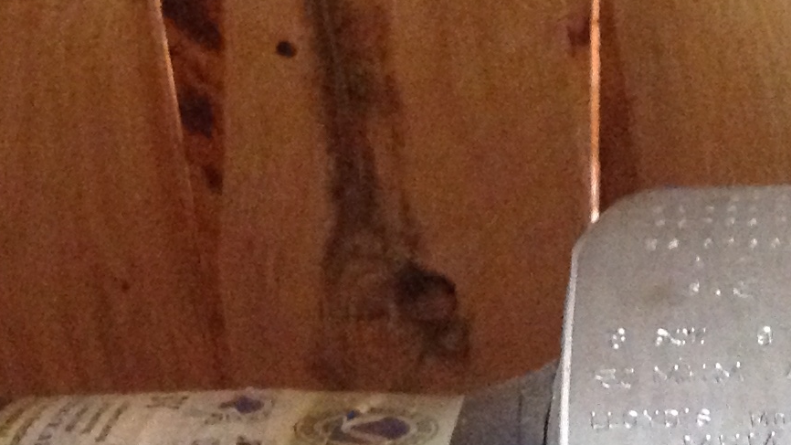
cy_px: 896
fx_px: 2391
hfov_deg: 18.7
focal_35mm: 114
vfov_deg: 9.9
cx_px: 565
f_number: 2.4
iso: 640
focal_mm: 4.28
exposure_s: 1/15
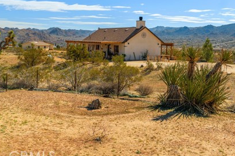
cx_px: 147
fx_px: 326
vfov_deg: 26.7
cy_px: 43
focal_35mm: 50
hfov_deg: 39.3
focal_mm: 32
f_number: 4
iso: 100
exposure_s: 1/1250
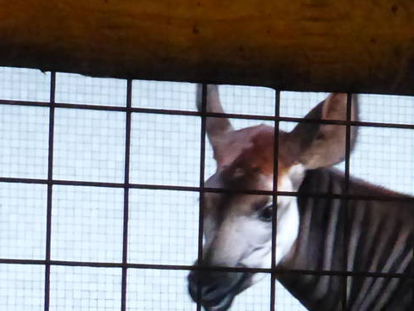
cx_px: 464
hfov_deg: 9.6
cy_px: 327
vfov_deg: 7.3
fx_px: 2428
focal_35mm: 203
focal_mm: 10.3
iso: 1600
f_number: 4.7
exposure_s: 1/50
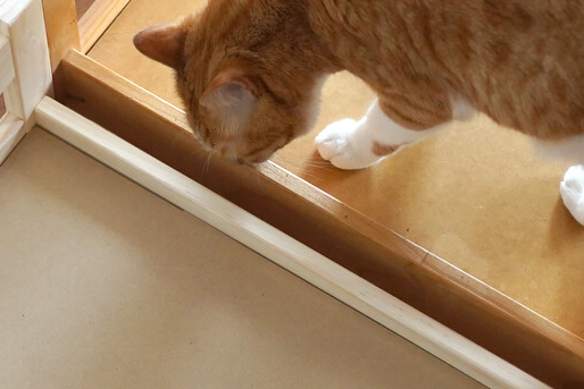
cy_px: 188
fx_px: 1817
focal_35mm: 112
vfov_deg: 12.2
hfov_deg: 18.2
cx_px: 249
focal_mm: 30
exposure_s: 1/160
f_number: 3.2
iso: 1600
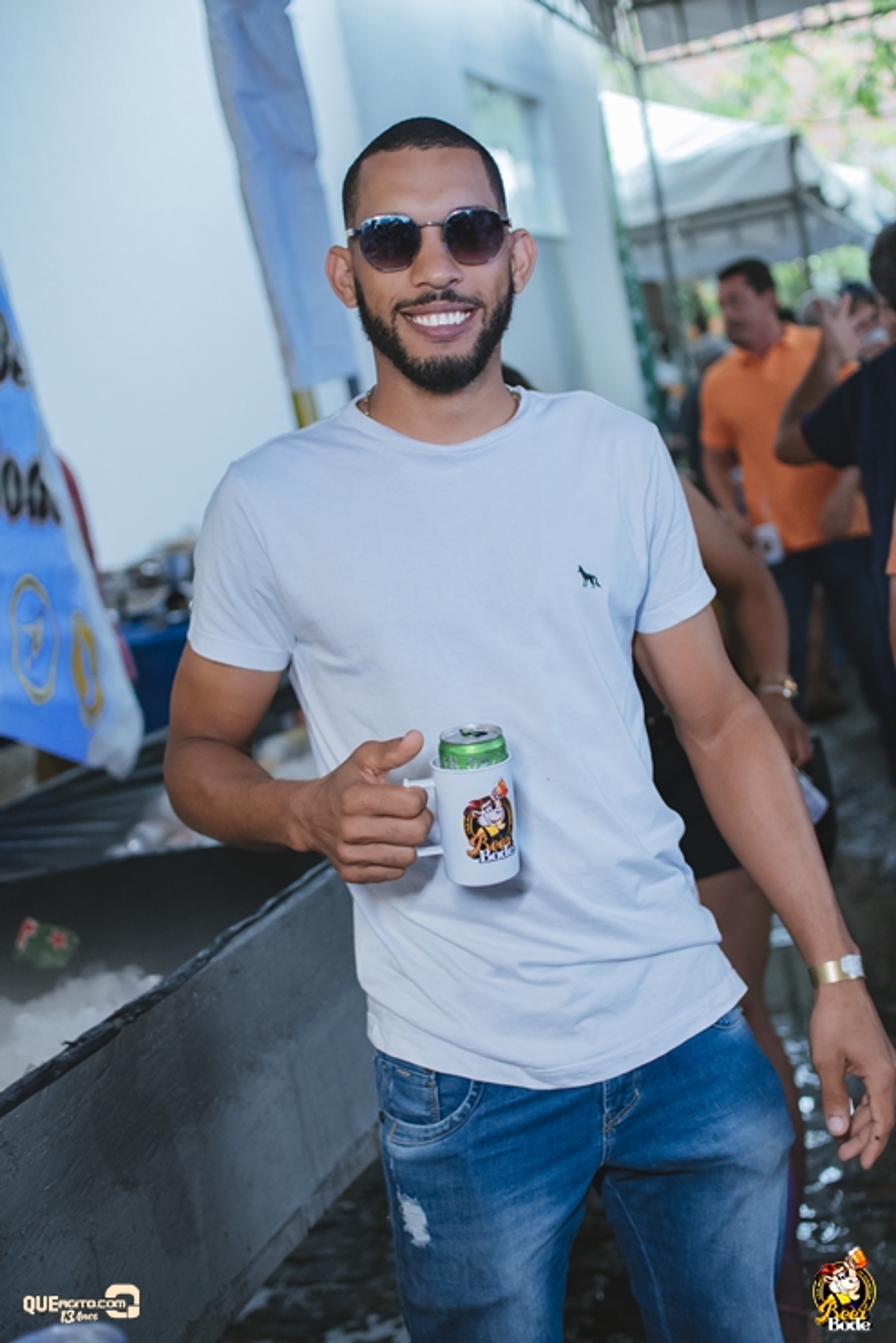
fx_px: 1959
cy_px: 672
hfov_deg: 25.8
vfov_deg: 37.8
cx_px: 448
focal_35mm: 52
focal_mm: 35
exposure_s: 1/400
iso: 1600
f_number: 2.5
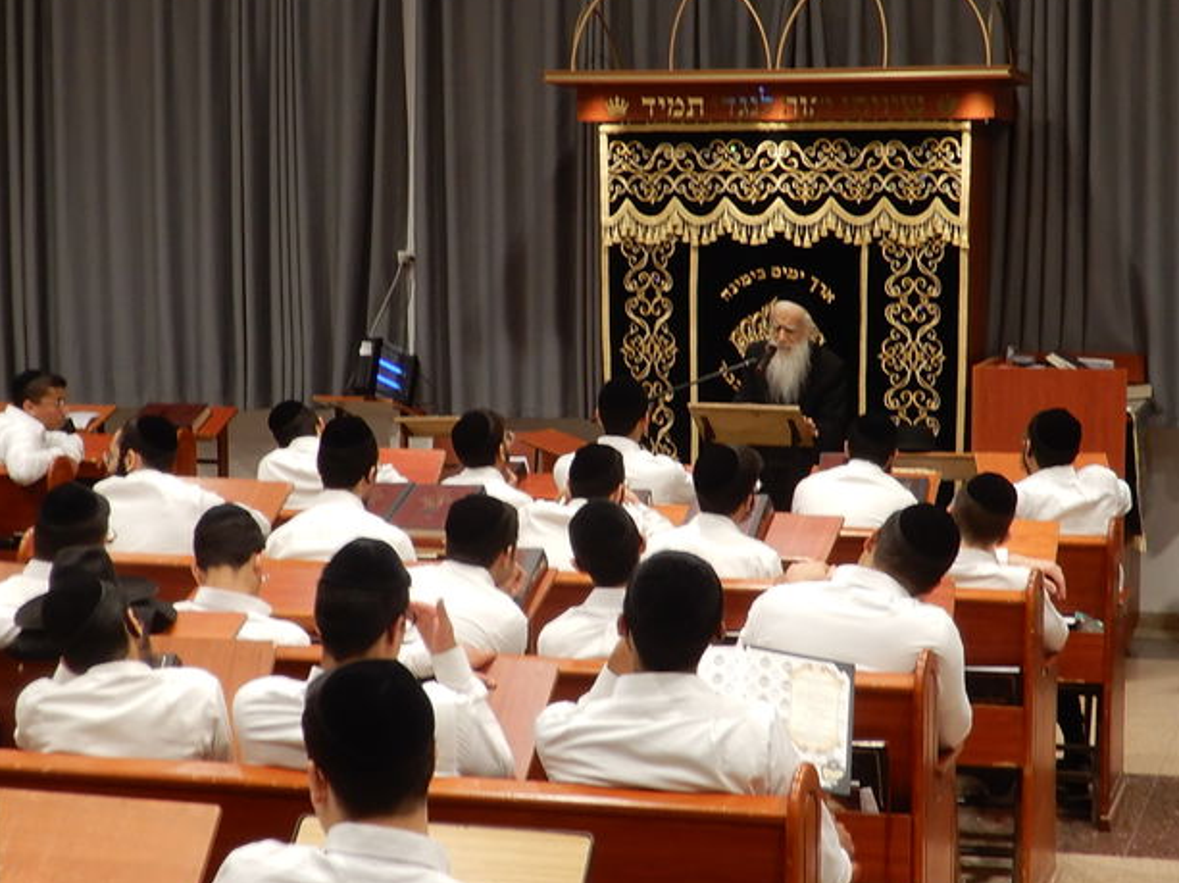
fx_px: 2723
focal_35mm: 80
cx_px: 600
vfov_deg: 18.4
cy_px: 442
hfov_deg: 24.4
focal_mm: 6.2
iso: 80
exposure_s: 1/40
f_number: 4
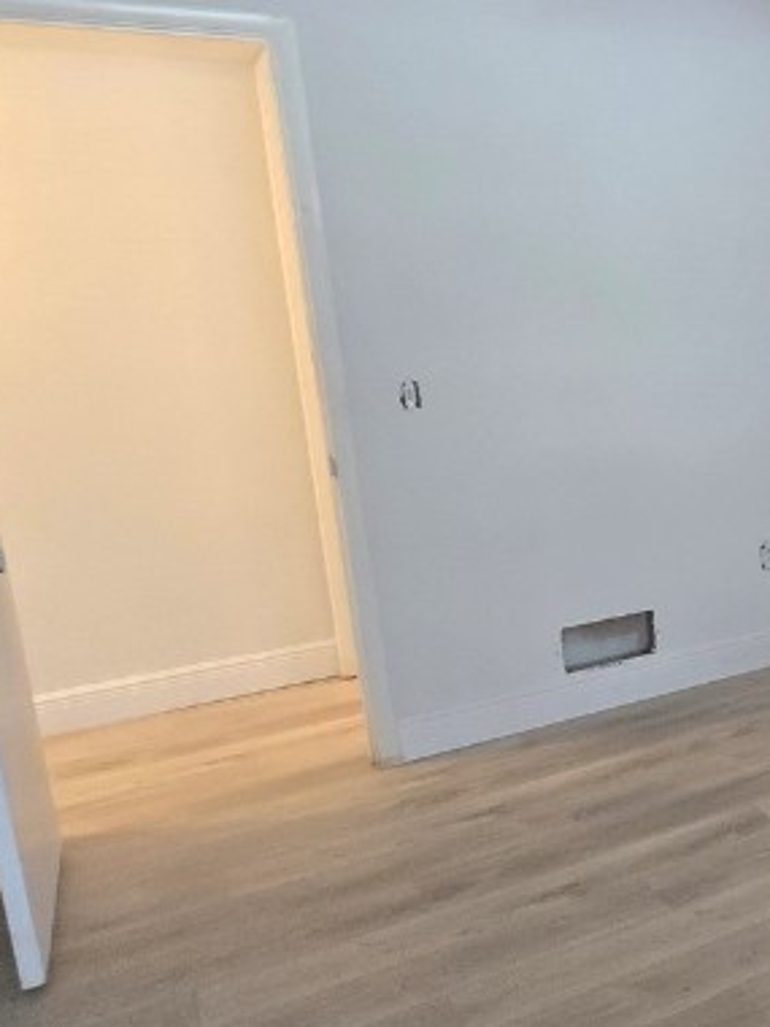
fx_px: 1038
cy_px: 476
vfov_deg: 52.6
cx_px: 1062
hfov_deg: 29.9
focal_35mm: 35
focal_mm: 2.2
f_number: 2.2
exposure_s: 1/60
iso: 1250
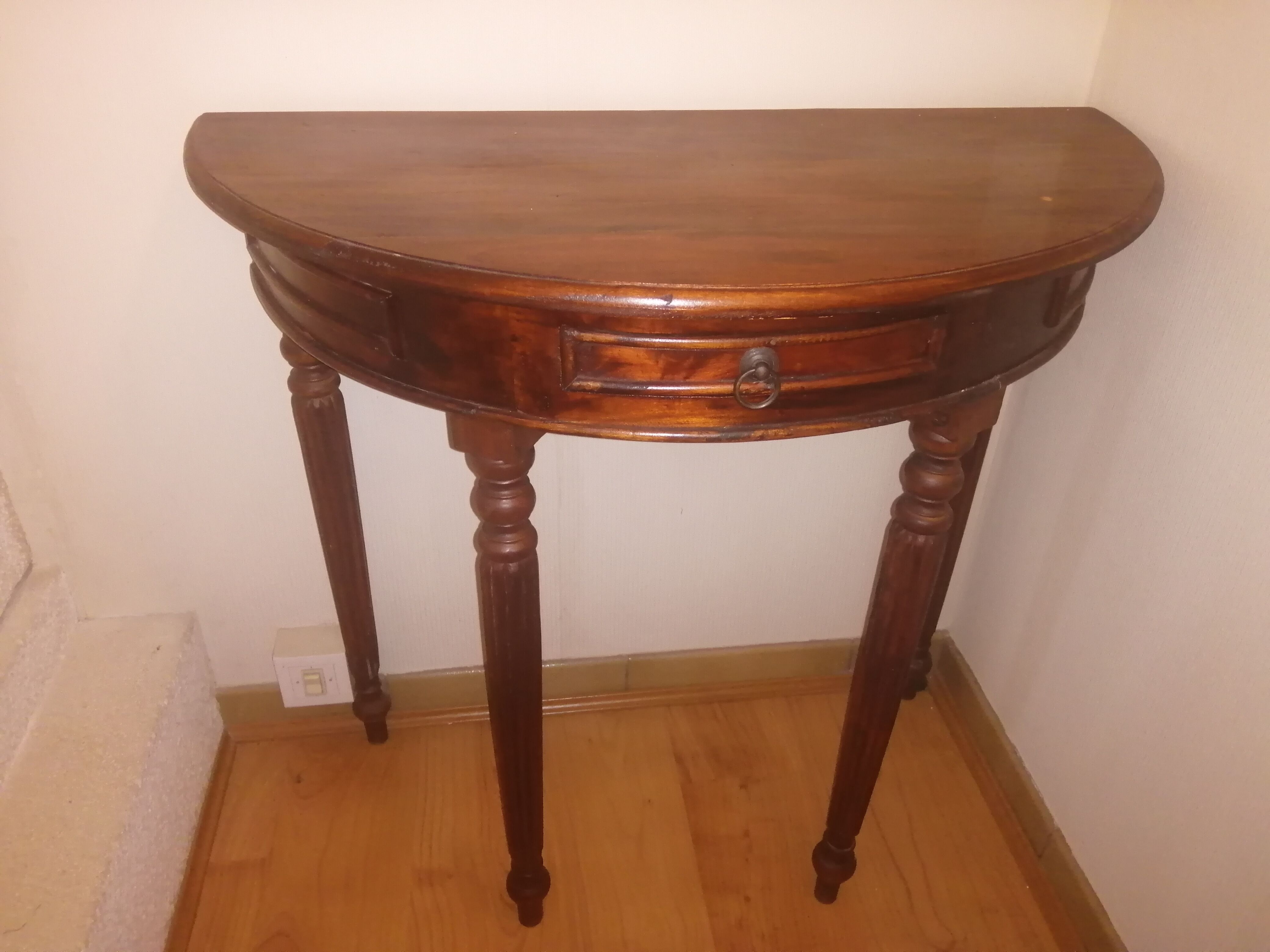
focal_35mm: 26
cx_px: 635
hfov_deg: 67.3
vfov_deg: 53.1
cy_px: 476
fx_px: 954
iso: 320
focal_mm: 3.6
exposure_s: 1/33.3
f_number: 1.8
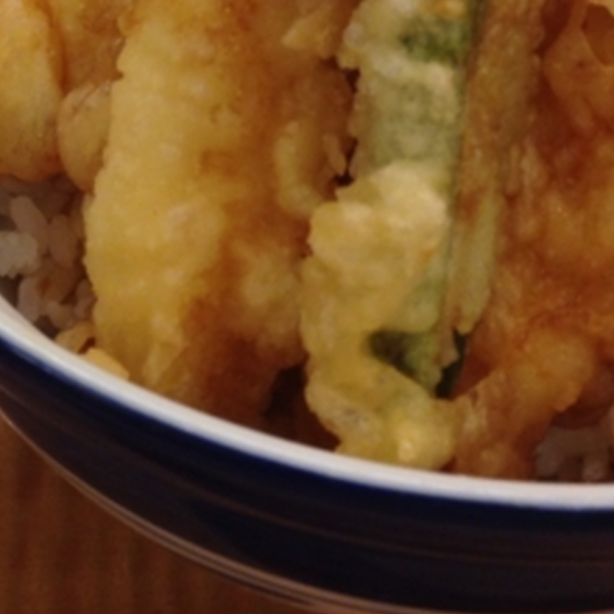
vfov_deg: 15.7
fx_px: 2127
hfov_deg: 16.3
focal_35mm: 106
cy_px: -148
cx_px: 95
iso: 64
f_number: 2.4
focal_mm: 4.12
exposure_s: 1/60
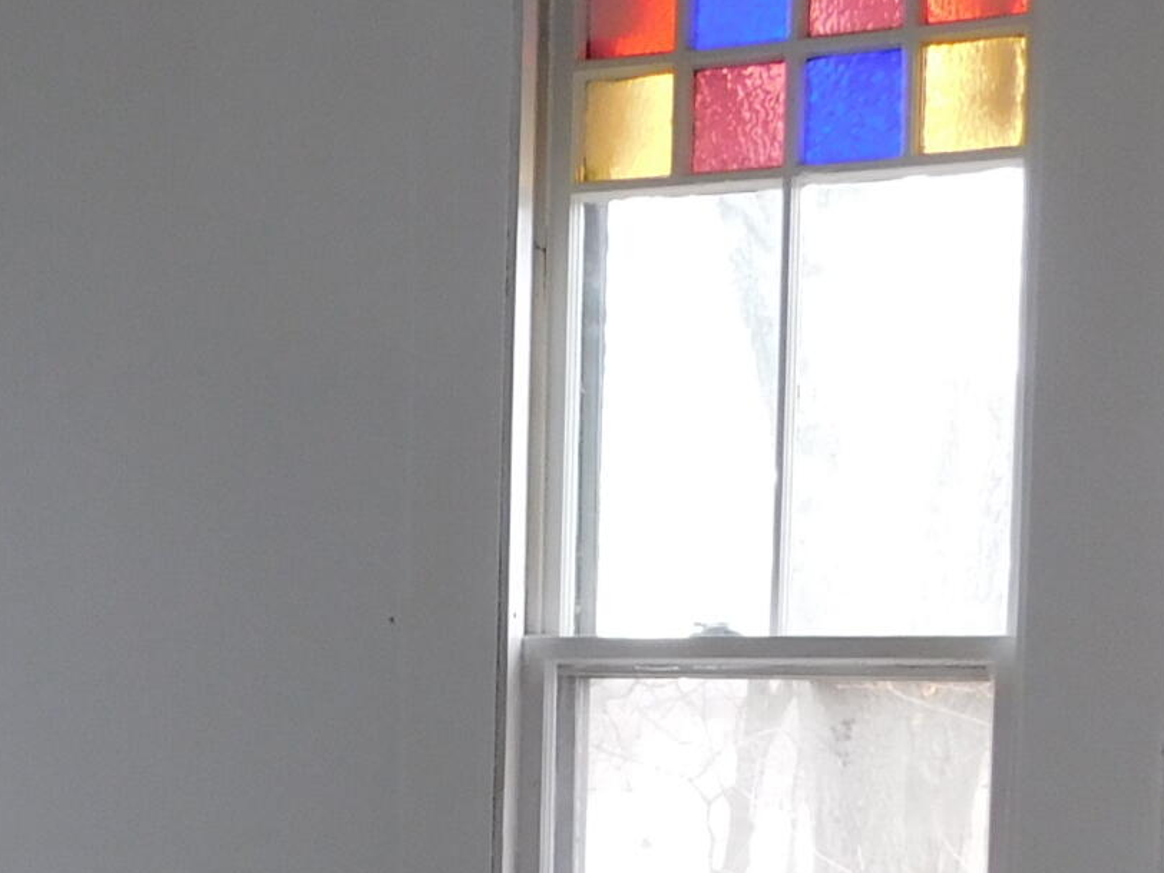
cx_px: -62
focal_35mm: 85
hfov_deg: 22.0
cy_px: 989
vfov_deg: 16.8
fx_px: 2858
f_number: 3
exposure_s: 1/30
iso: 125
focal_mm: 4
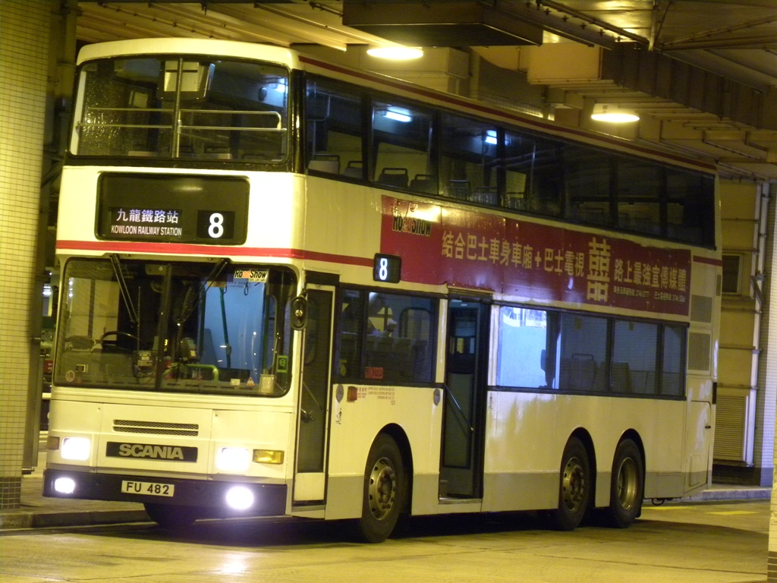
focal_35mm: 129
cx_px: 388
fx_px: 2896
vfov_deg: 11.5
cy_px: 292
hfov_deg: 15.3
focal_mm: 23
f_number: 4.5
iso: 400
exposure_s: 1/11.5
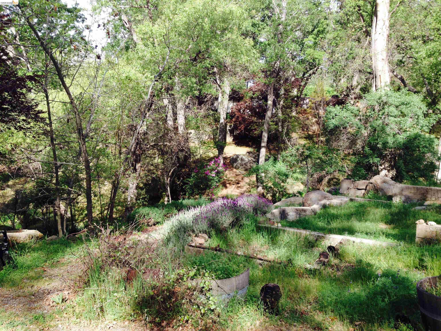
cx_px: 220
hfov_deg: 52.6
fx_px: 446
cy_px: 166
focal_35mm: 35
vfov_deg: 40.7
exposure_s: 1/431
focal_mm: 4.28
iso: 50
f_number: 2.4
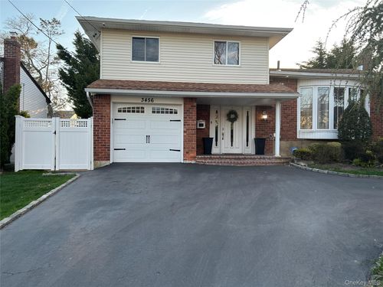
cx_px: 192
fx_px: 288
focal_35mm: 26
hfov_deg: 67.3
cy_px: 144
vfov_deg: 53.1
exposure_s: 1/572
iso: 50
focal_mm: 5.7
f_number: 1.5
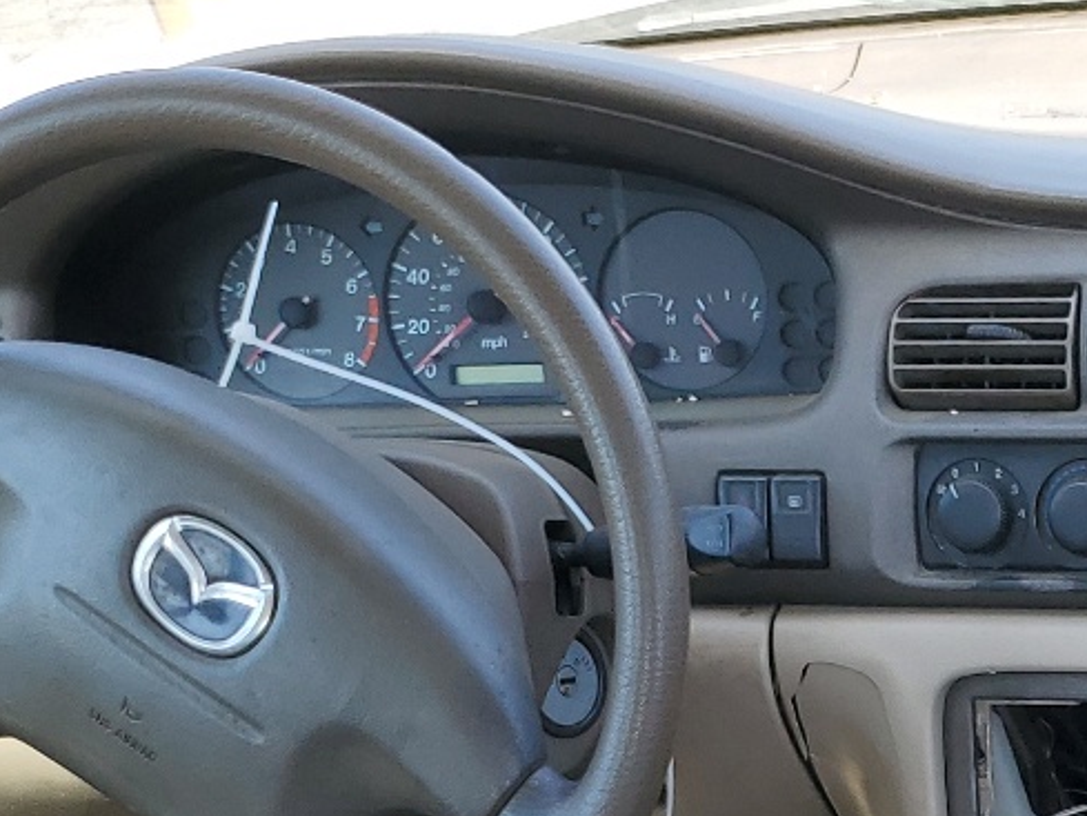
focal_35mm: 85
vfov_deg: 15.8
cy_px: 1281
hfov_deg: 21.9
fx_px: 2670
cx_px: 1169
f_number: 1.5
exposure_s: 1/333
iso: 50
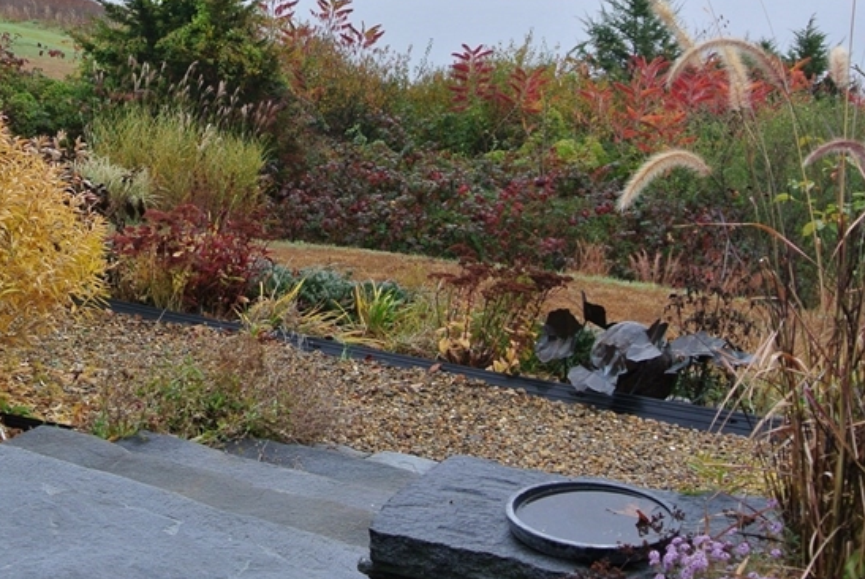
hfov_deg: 27.4
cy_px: 190
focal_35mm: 73
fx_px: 1756
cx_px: 245
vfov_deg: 18.7
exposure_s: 1/125
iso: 100
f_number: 4
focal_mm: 14.5
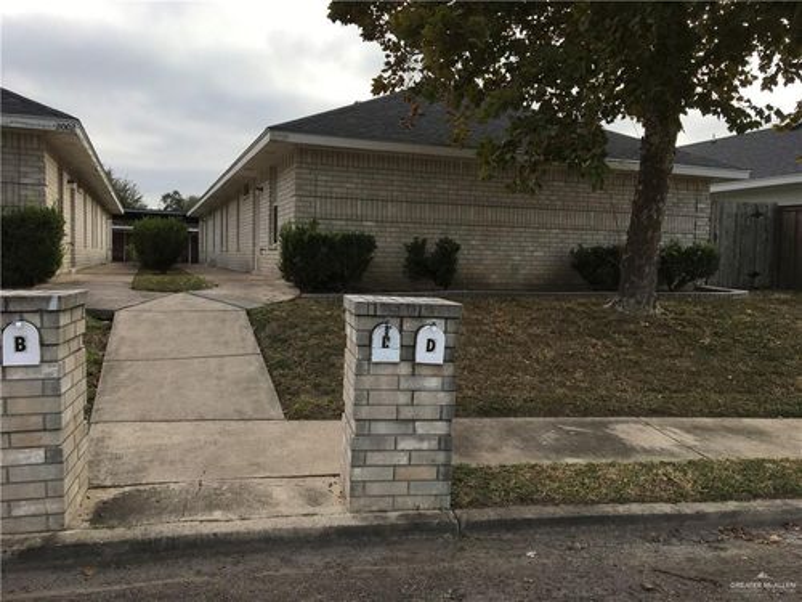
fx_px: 672
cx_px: 401
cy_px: 301
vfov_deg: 48.2
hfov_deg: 61.7
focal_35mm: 29
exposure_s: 1/439
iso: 25
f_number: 2.2
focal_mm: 4.15
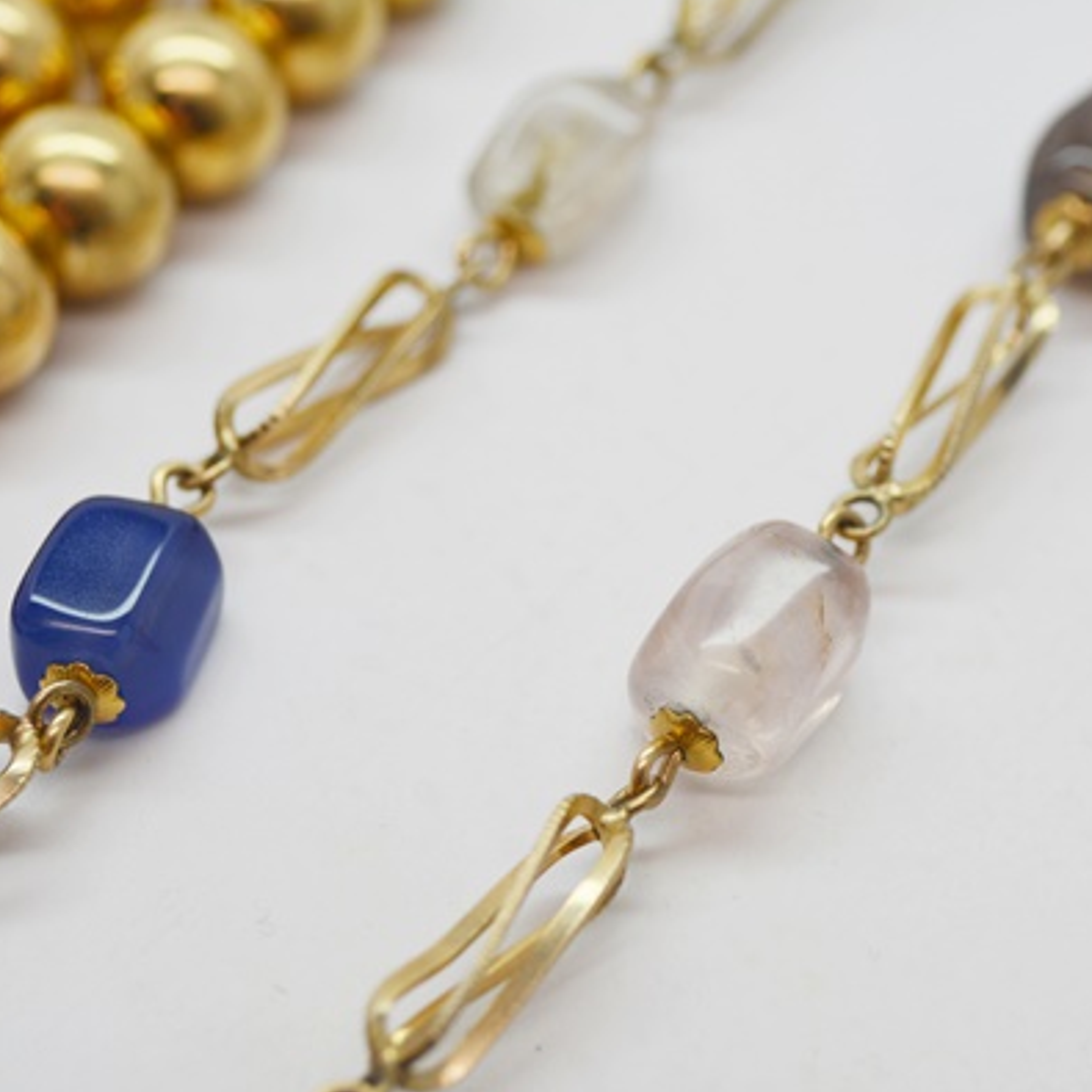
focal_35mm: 62
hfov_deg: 27.6
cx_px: 677
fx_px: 2213
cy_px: 542
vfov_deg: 27.7
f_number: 6.3
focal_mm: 32
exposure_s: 1/160
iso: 200
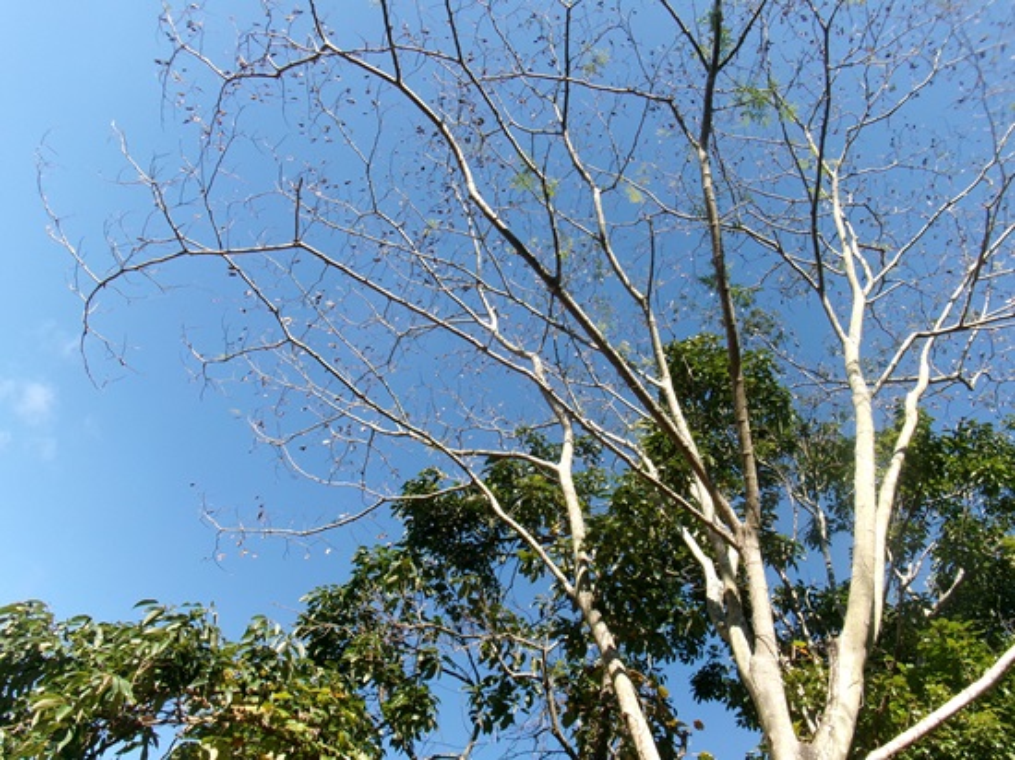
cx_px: 508
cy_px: 380
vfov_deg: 49.7
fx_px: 821
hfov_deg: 63.5
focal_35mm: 28
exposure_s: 1/70
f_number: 10.8
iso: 100
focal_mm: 5.1
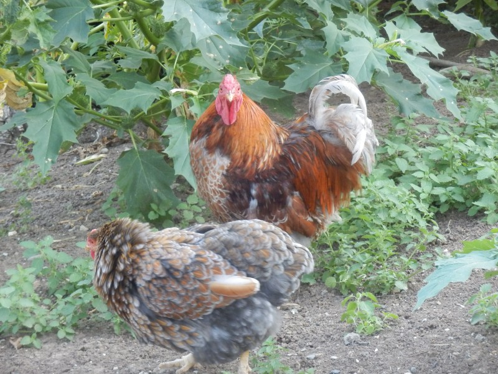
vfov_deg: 8.9
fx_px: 2388
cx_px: 249
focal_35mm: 166
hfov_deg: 11.9
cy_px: 187
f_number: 5.9
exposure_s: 1/80
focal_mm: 29.4
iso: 800
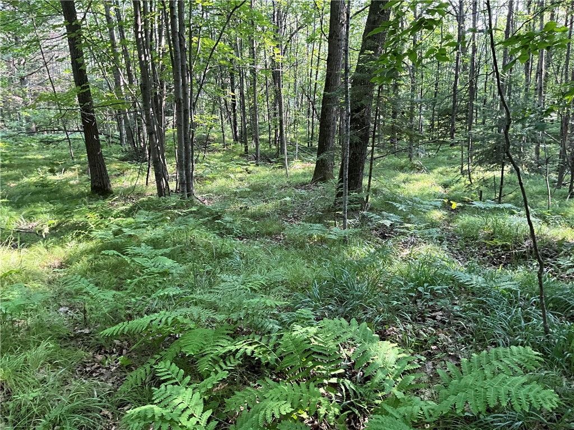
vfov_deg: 48.2
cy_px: 215
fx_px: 481
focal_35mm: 29
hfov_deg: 61.7
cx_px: 287
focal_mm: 3
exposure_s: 1/72
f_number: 1.8
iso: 64
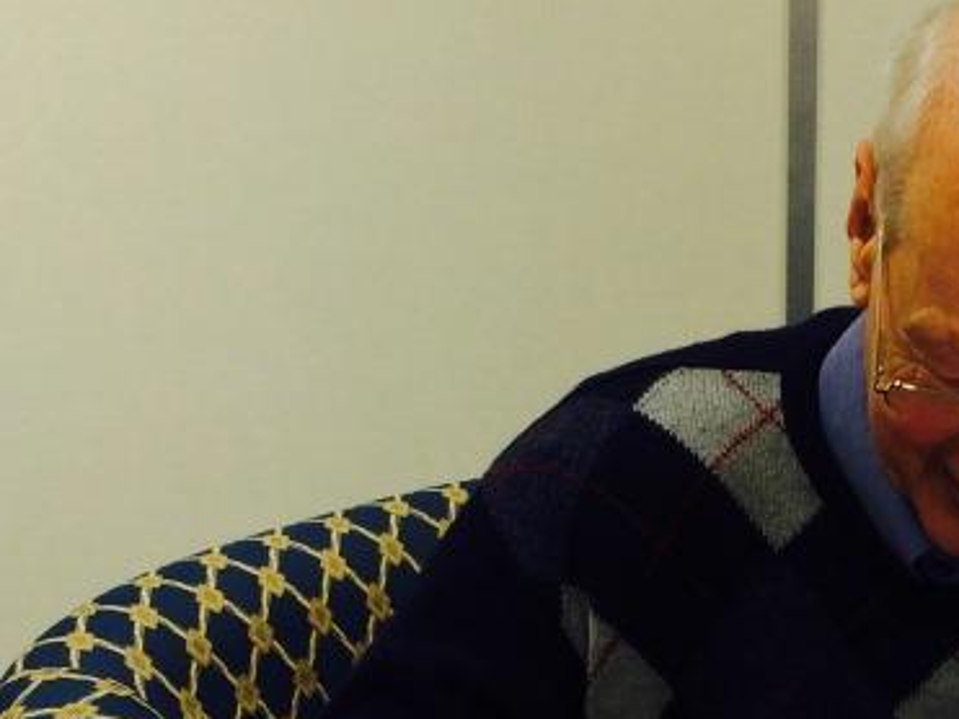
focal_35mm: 80
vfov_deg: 17.2
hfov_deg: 23.7
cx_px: 889
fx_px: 2216
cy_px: 970
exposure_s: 1/50
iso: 50
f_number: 2.2
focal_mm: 4.15
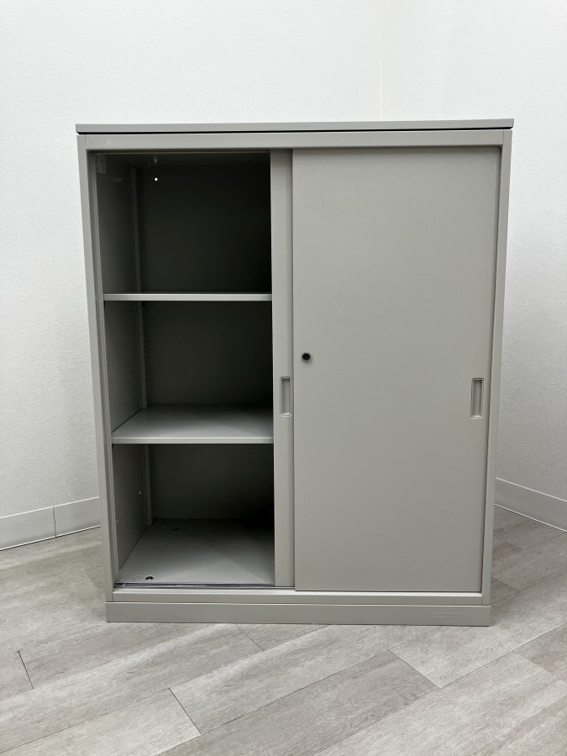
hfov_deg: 49.7
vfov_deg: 63.4
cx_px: 284
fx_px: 612
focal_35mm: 28
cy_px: 378
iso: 80
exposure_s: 1/100
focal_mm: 3.99
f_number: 1.8
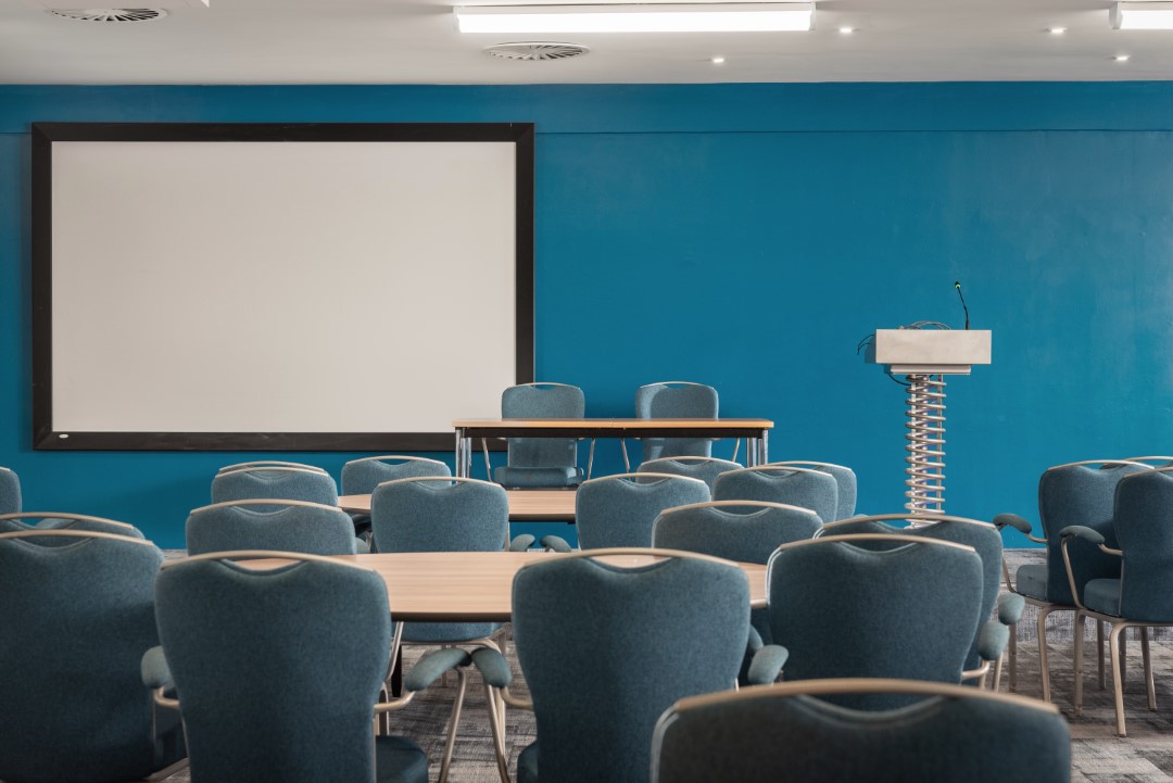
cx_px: 586
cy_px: 392
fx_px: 2282
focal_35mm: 70
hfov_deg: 28.8
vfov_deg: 19.5
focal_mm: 70
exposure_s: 1/200
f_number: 8
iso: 500
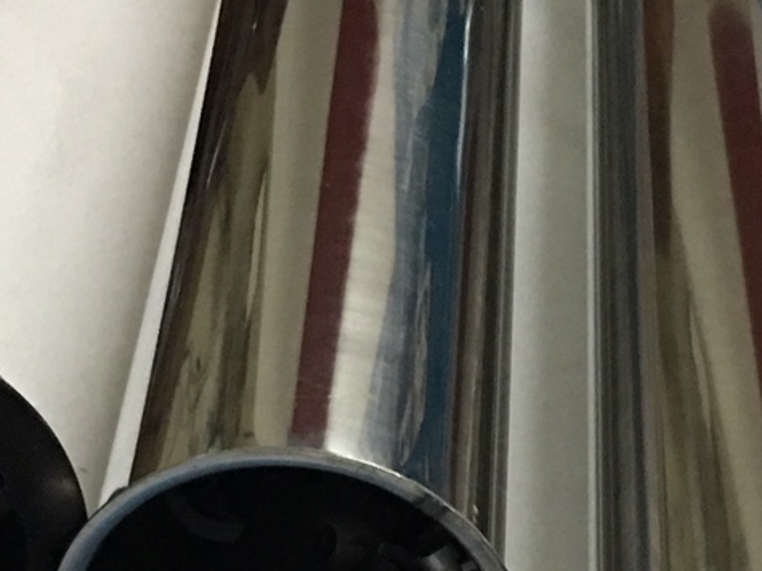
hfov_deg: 16.0
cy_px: 573
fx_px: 2707
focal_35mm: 123
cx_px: 544
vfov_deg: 11.9
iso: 80
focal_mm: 4.15
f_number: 2.2
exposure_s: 1/10
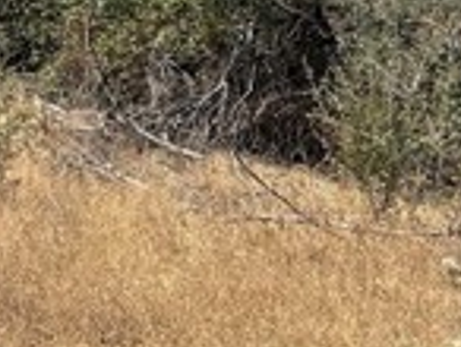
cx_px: -297
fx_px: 1401
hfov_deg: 16.5
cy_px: 28
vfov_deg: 14.0
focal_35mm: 105
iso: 80
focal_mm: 6.86
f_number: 1.78
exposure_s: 1/3247
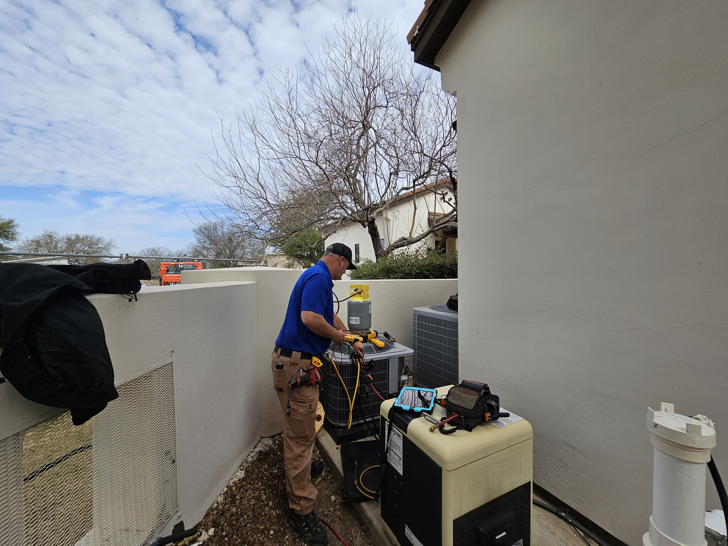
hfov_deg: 106.2
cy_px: 273
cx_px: 364
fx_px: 273
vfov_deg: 89.9
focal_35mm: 13
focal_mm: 2.2
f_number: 2.2
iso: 50
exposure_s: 1/1761
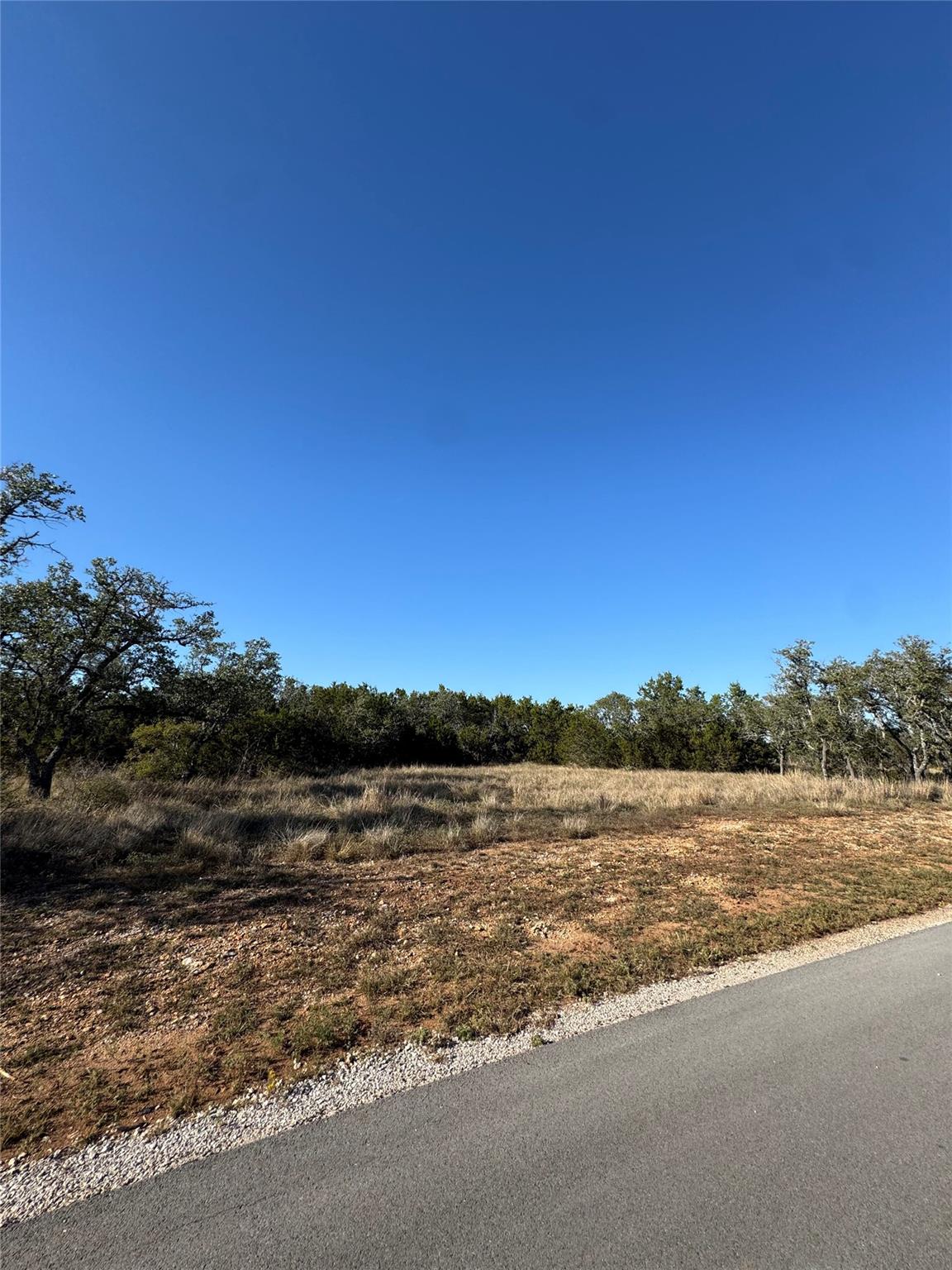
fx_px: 513
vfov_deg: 102.1
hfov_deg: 85.7
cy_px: 635
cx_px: 476
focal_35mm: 14
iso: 50
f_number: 2.2
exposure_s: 1/1709
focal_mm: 2.22
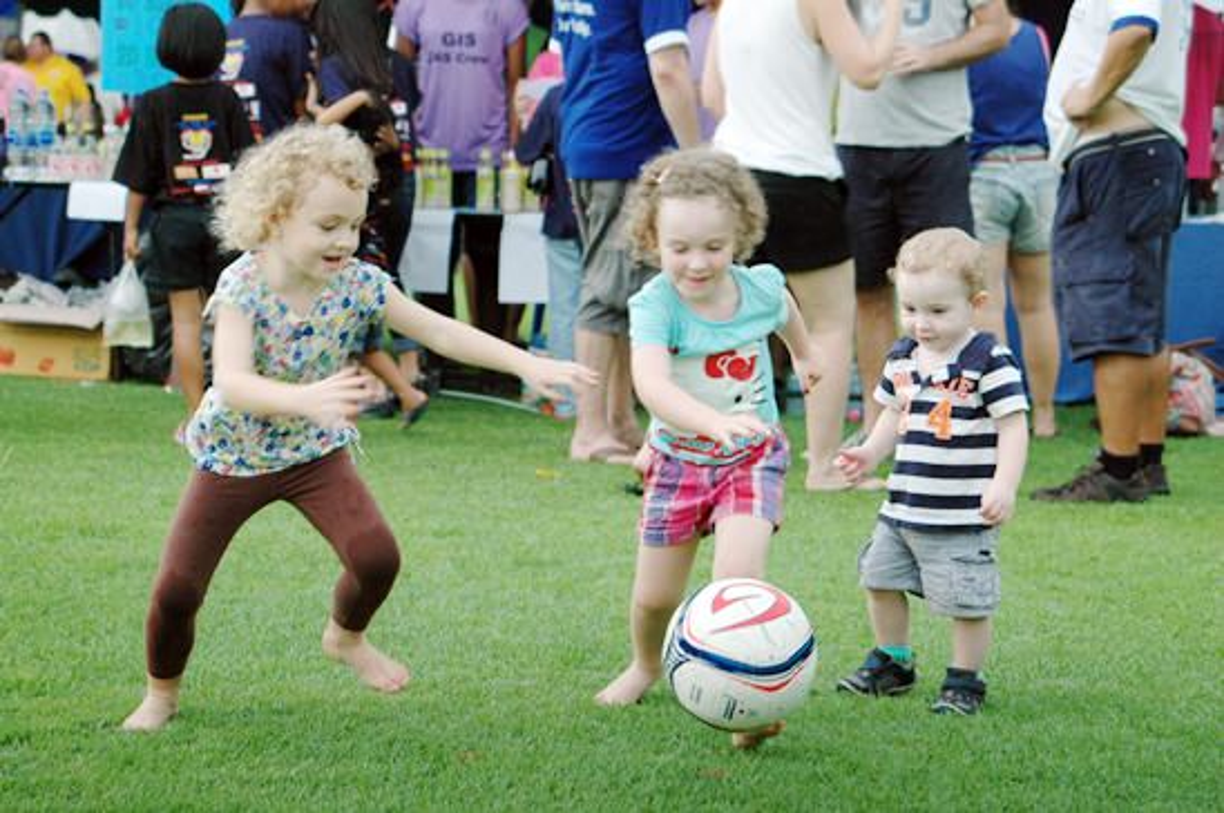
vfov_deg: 14.0
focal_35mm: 98
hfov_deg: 20.9
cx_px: 612
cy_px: 406
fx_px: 3311
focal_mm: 65
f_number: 4.8
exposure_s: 1/100
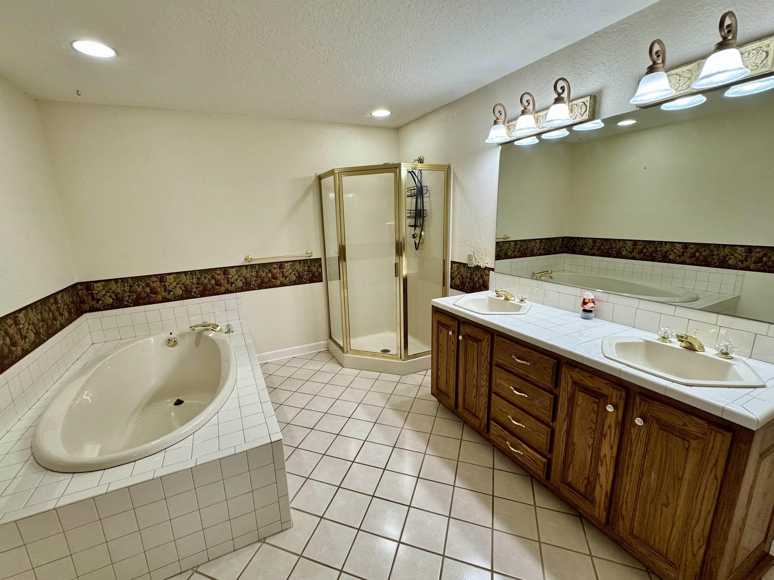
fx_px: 335
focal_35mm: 15
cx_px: 371
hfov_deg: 98.1
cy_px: 290
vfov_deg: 81.7
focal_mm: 2.22
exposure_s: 1/120
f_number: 2.2
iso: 200
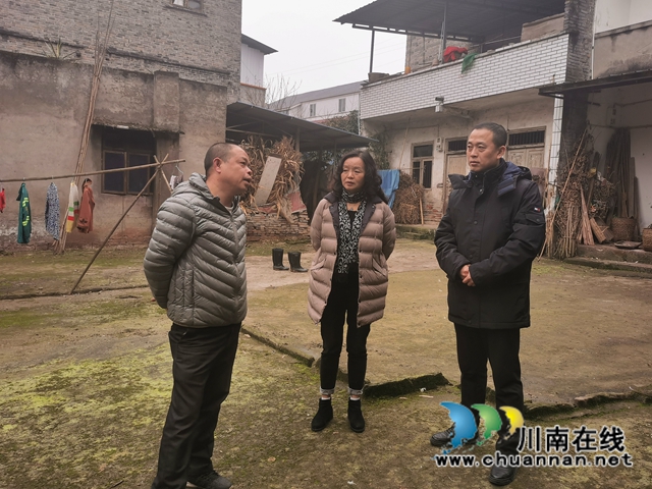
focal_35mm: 29
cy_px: 244
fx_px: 546
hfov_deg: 61.7
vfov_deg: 48.2
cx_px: 326
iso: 50
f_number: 1.8
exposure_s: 1/227
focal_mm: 5.58
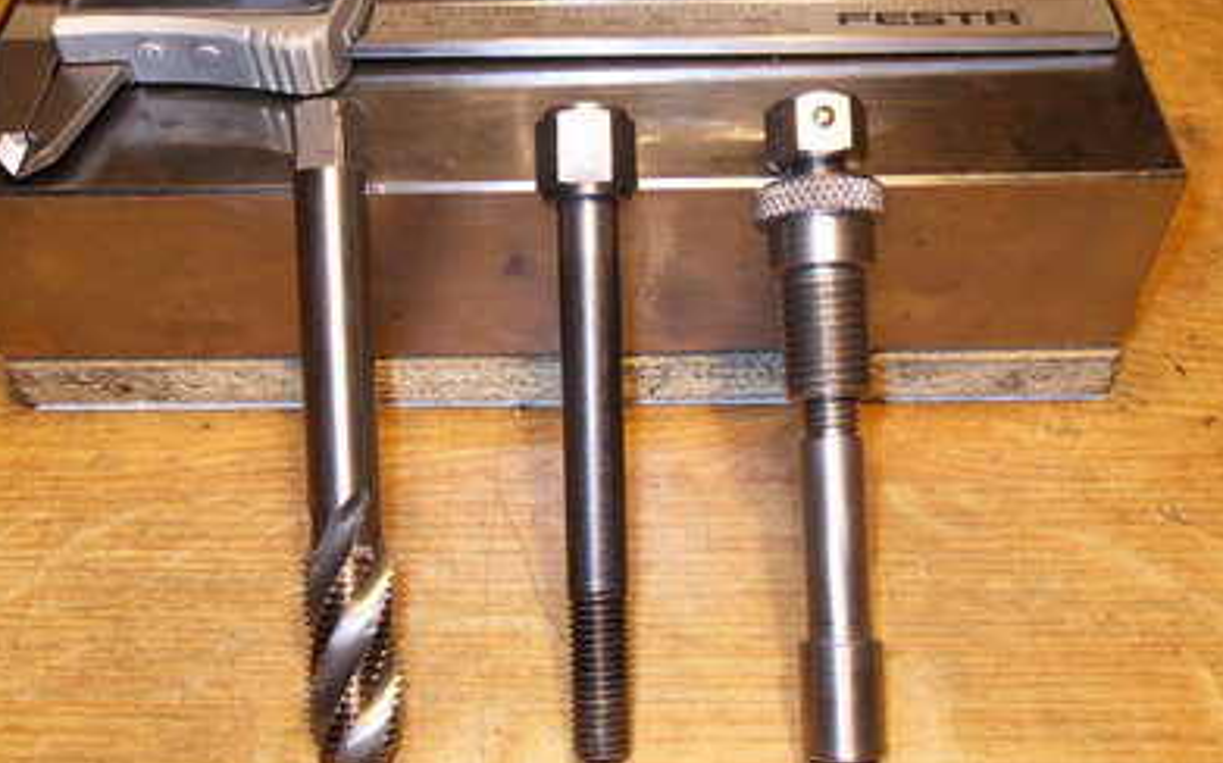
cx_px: 610
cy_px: 444
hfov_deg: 51.6
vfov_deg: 33.5
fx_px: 1266
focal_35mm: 38
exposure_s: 1/45
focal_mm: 6.3
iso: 240
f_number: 3.5
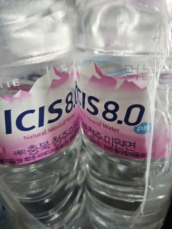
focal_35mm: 23
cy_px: 114
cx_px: 86
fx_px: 152
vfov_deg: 73.9
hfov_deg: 58.9
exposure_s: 1/24
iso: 800
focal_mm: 5.4
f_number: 1.8
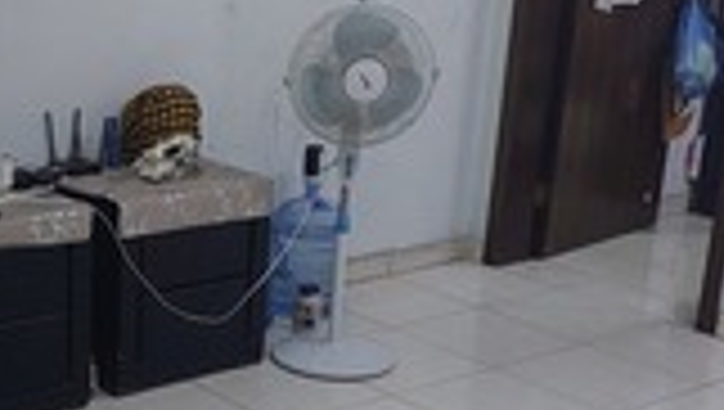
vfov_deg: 17.0
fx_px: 1365
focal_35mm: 71
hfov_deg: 28.8
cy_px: 295
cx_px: 110
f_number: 1.8
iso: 400
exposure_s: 1/40
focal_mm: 5.06
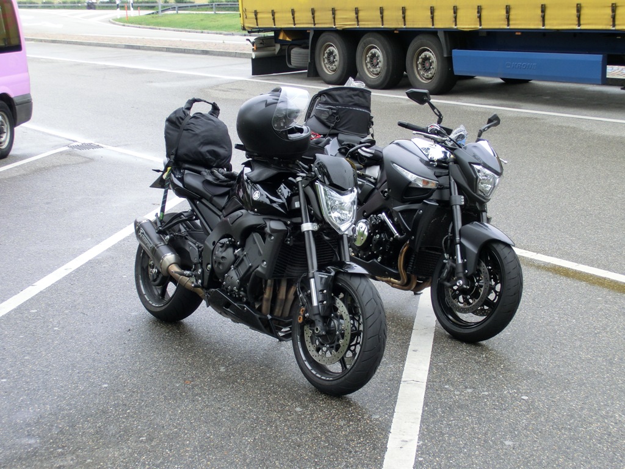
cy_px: 234
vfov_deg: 23.3
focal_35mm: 63
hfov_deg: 30.7
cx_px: 312
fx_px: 1137
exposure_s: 1/60
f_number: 4.6
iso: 160
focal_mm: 11.1
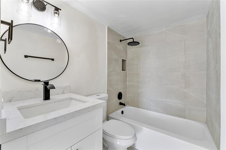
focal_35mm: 15
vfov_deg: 77.2
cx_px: 113
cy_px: 75
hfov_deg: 100.4
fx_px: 94
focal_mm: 10
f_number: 11
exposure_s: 1/8
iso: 160
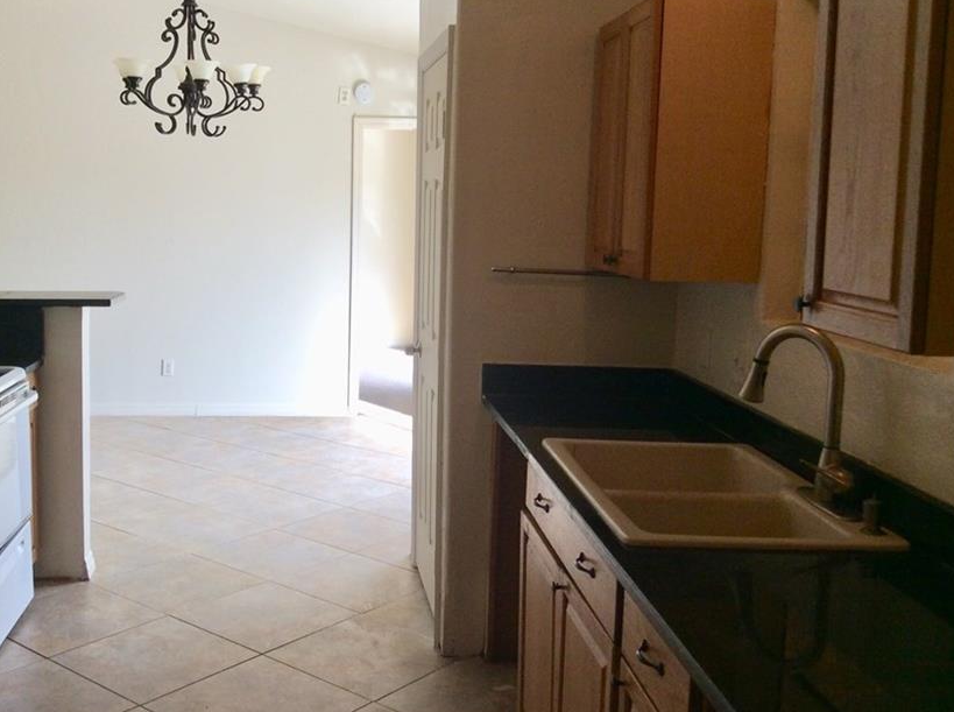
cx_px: 370
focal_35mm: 40
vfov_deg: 35.8
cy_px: 309
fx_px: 1100
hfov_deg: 46.5
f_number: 2.4
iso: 32
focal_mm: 3.3
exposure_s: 1/126
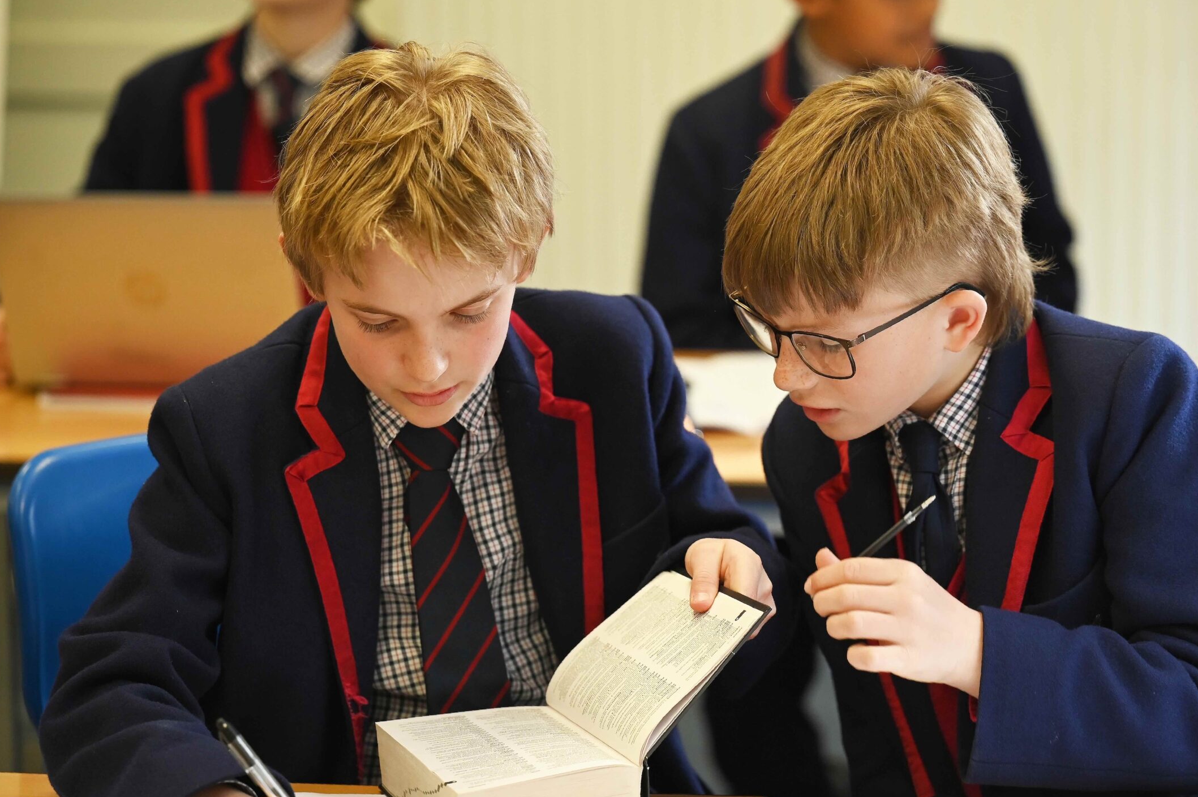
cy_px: 416
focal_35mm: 133
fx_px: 4423
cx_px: 680
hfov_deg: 15.4
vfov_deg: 10.3
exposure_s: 1/500
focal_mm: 110
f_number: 3.2
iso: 1250
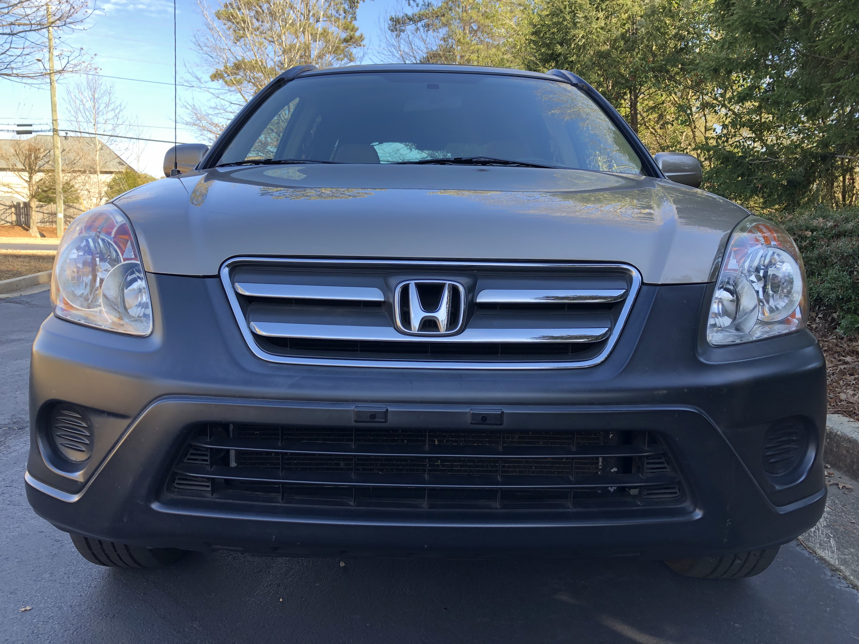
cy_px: 322
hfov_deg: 63.4
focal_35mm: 28
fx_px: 695
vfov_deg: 49.7
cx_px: 430
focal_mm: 3.99
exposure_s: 1/146
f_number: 1.8
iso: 20
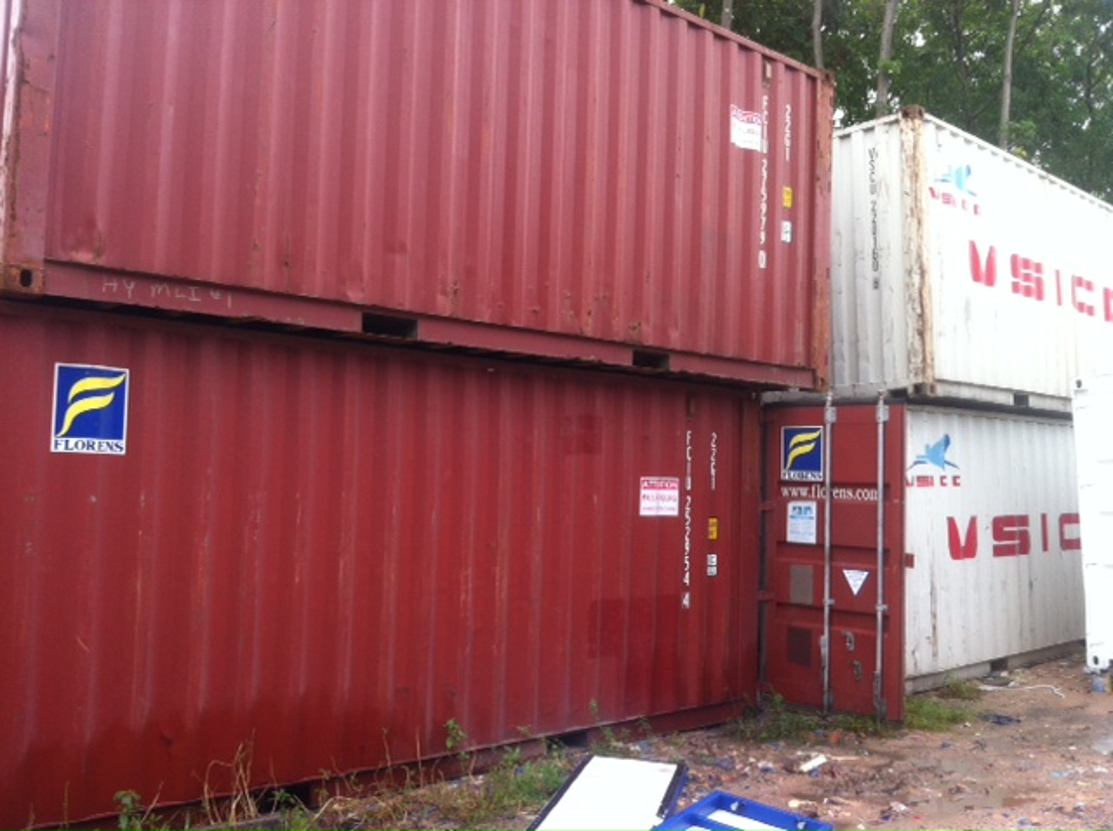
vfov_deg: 40.6
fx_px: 1124
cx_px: 556
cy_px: 416
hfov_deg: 52.7
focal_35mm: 35
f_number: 2.8
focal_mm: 3.85
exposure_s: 1/296
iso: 80
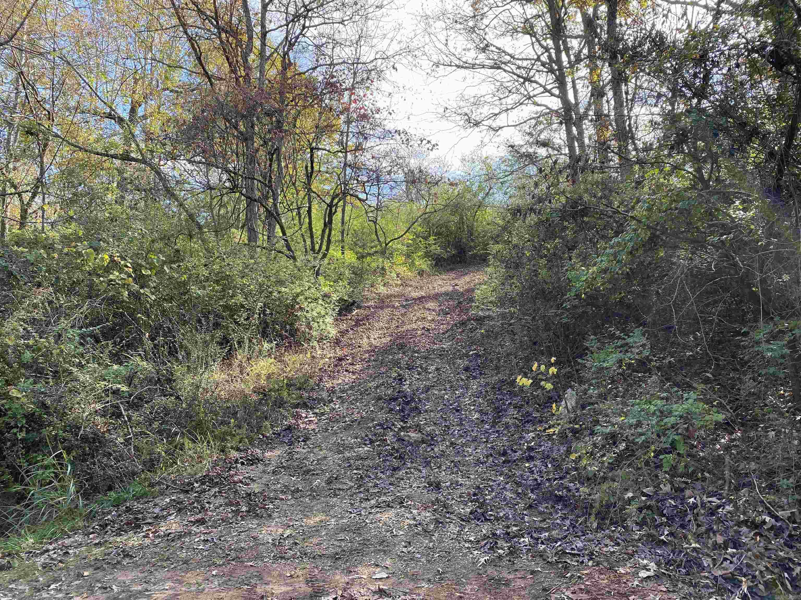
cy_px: 300
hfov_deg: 67.3
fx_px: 602
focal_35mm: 26
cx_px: 400
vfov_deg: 53.1
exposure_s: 1/454
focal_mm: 4.25
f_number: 1.8
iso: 32
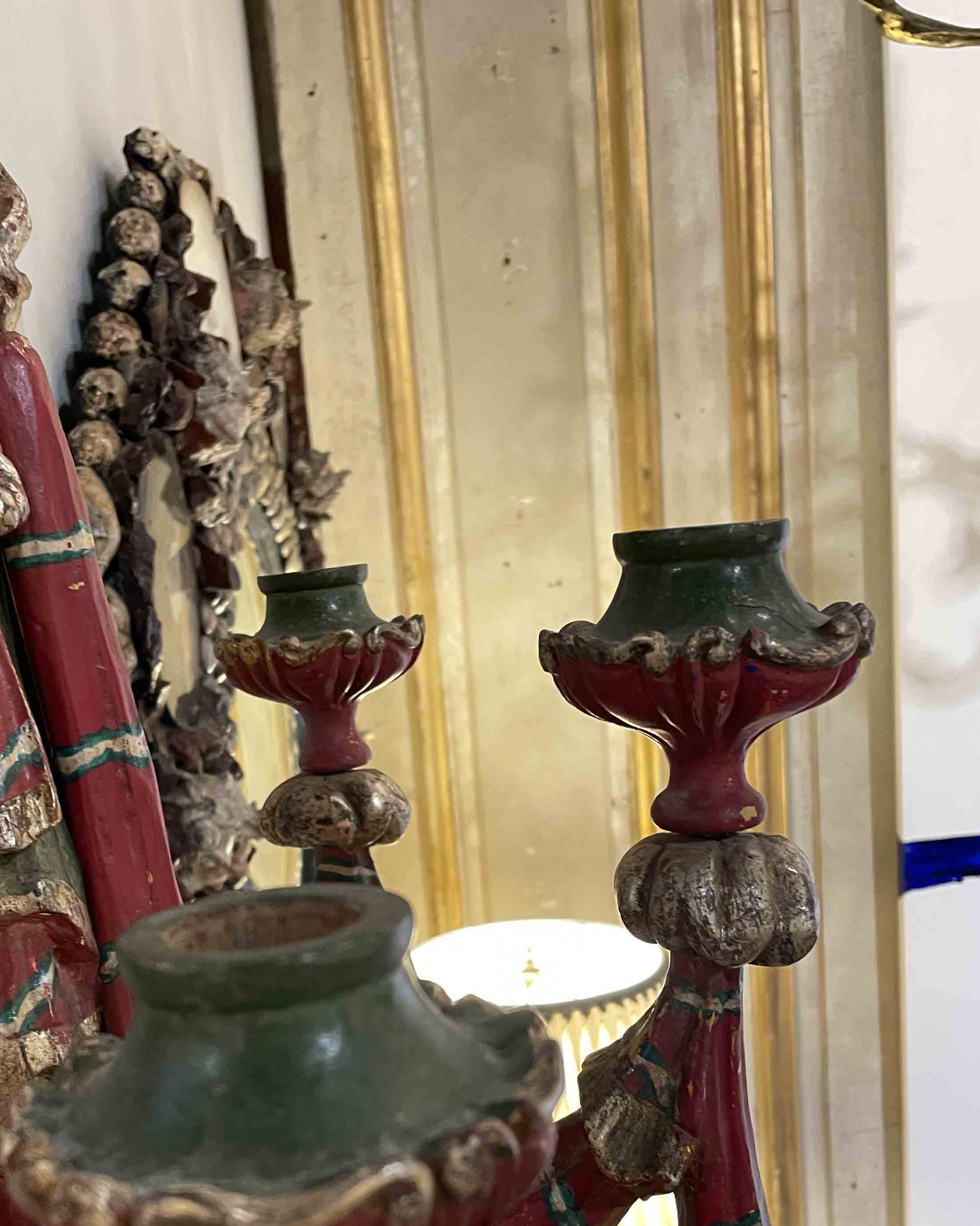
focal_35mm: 37
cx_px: 398
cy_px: 847
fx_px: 1342
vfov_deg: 48.0
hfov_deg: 40.0
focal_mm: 4.2
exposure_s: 1/60
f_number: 1.6
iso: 320
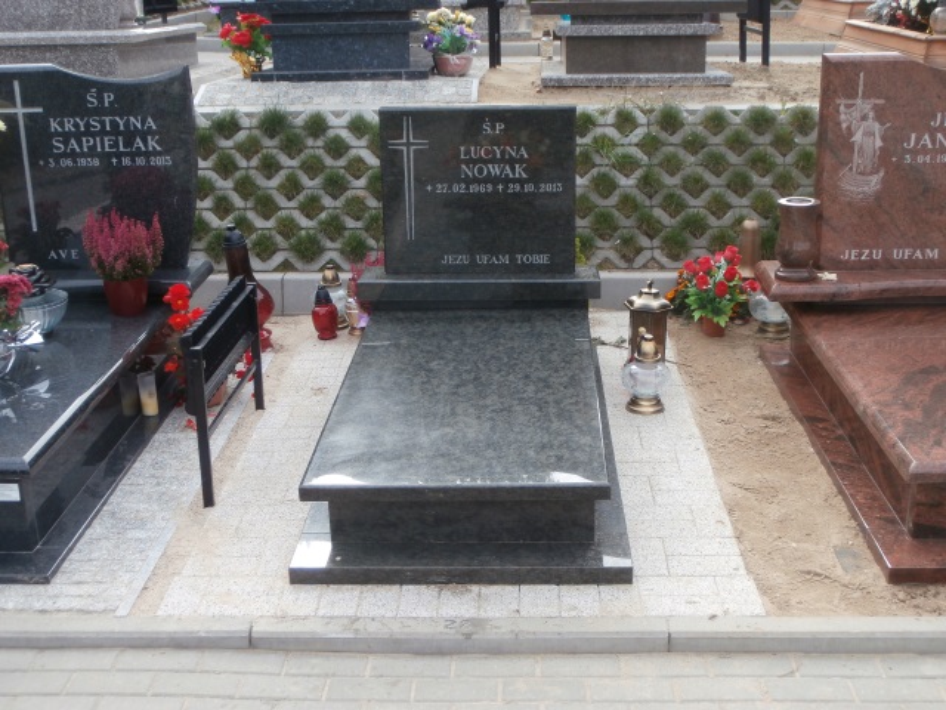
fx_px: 1284
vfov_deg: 30.9
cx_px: 473
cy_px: 355
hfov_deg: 40.4
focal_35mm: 47
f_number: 4.2
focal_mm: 8.29
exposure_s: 1/200
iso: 100
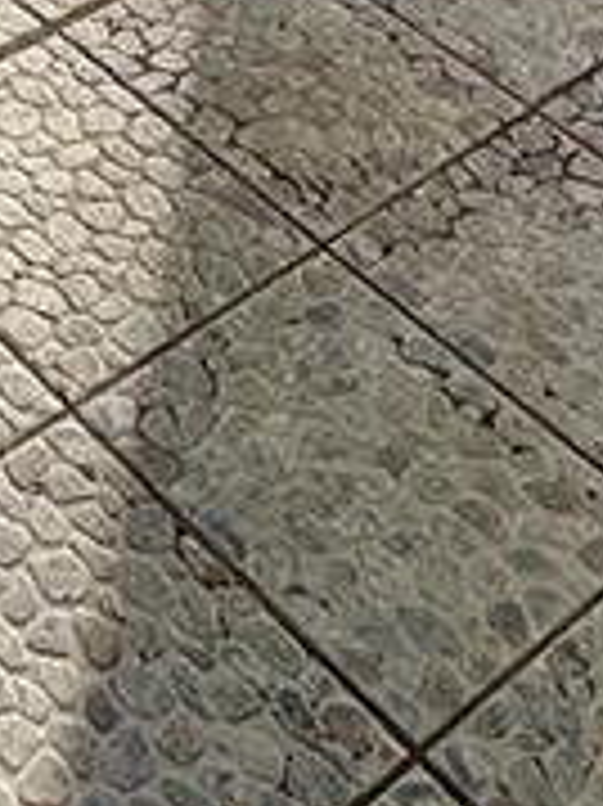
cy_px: -1184
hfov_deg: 13.9
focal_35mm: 94
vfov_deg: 13.9
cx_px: -508
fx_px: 2186
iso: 40
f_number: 2.2
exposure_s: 1/318
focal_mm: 2.22
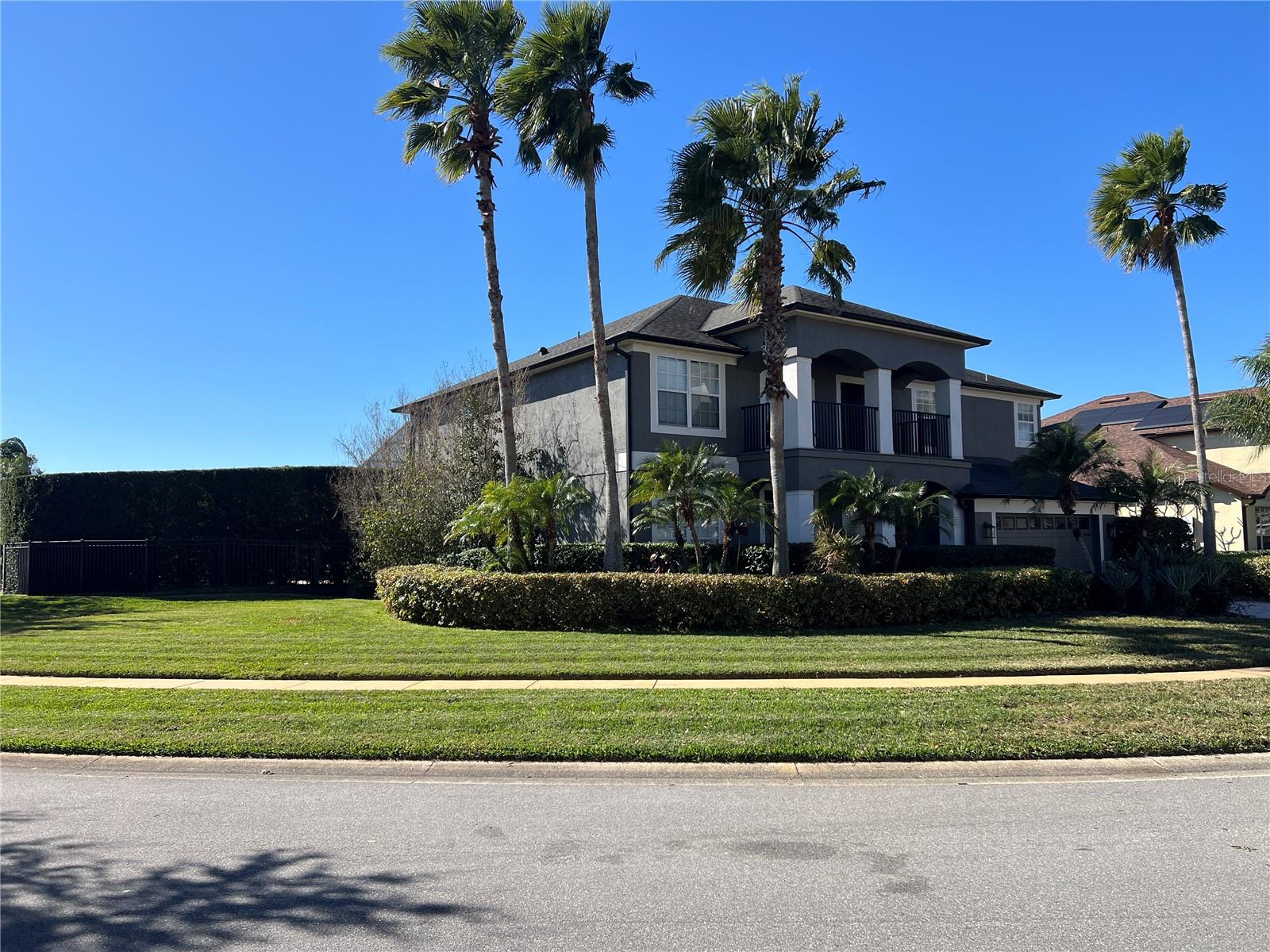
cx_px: 635
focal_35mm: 26
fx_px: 954
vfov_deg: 53.1
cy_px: 476
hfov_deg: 67.3
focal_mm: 5.7
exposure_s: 1/3165
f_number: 1.5
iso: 50
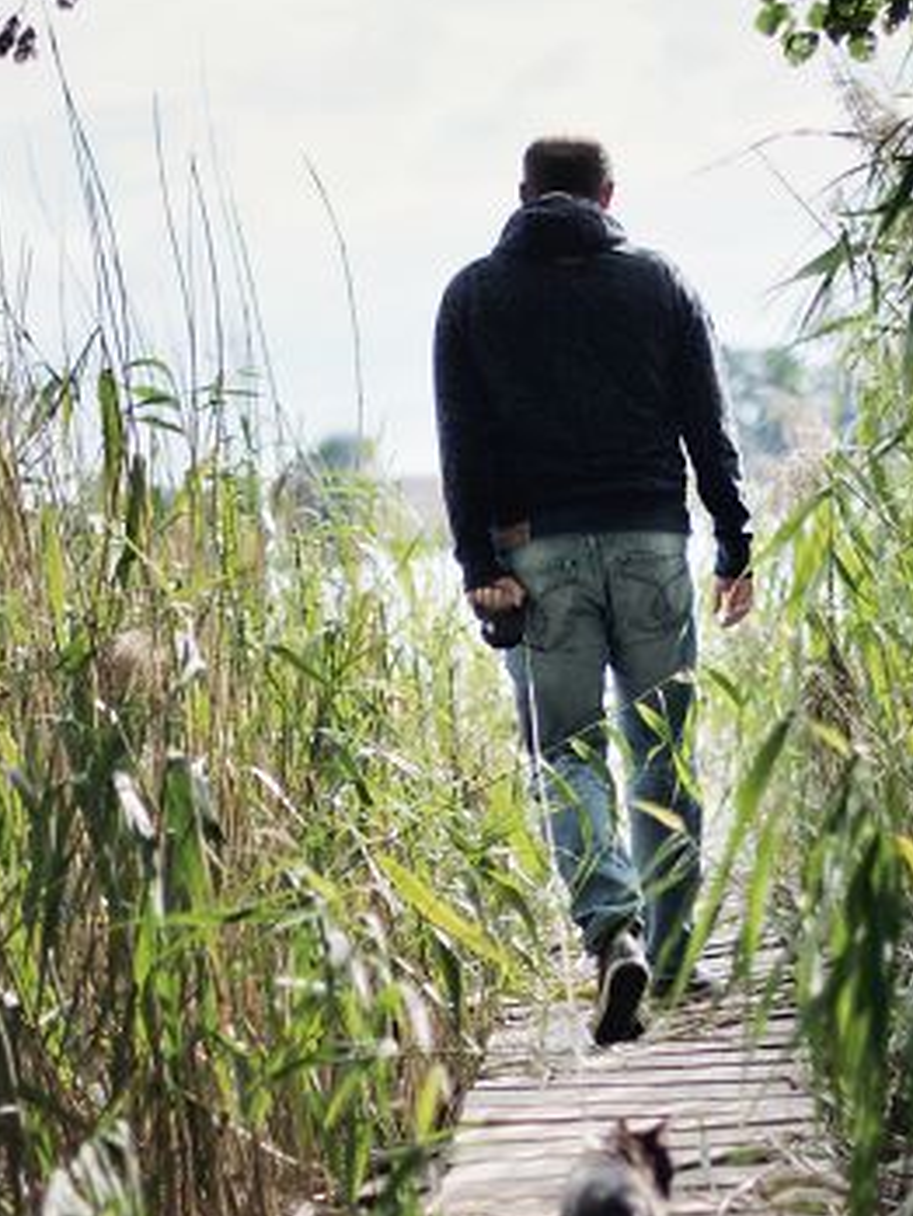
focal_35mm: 121
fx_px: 4253
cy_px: 660
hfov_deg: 12.3
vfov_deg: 16.3
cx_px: 460
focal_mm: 50
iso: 250
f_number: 1.4
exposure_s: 1/8000
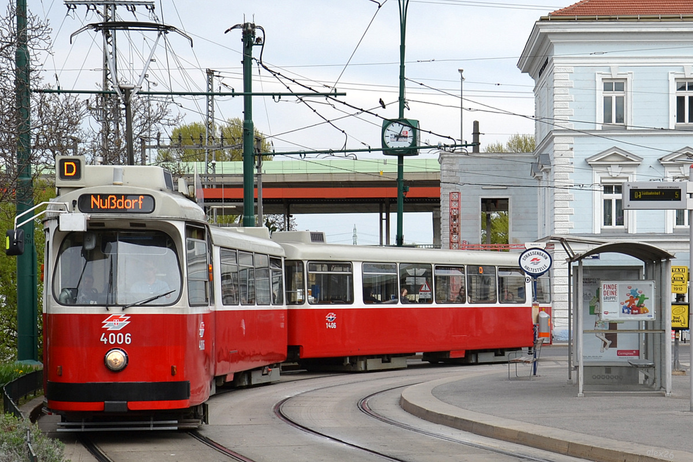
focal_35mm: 48
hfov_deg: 41.1
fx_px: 924
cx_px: 346
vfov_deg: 28.1
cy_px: 231
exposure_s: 1/200
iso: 100
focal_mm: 32
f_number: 7.1
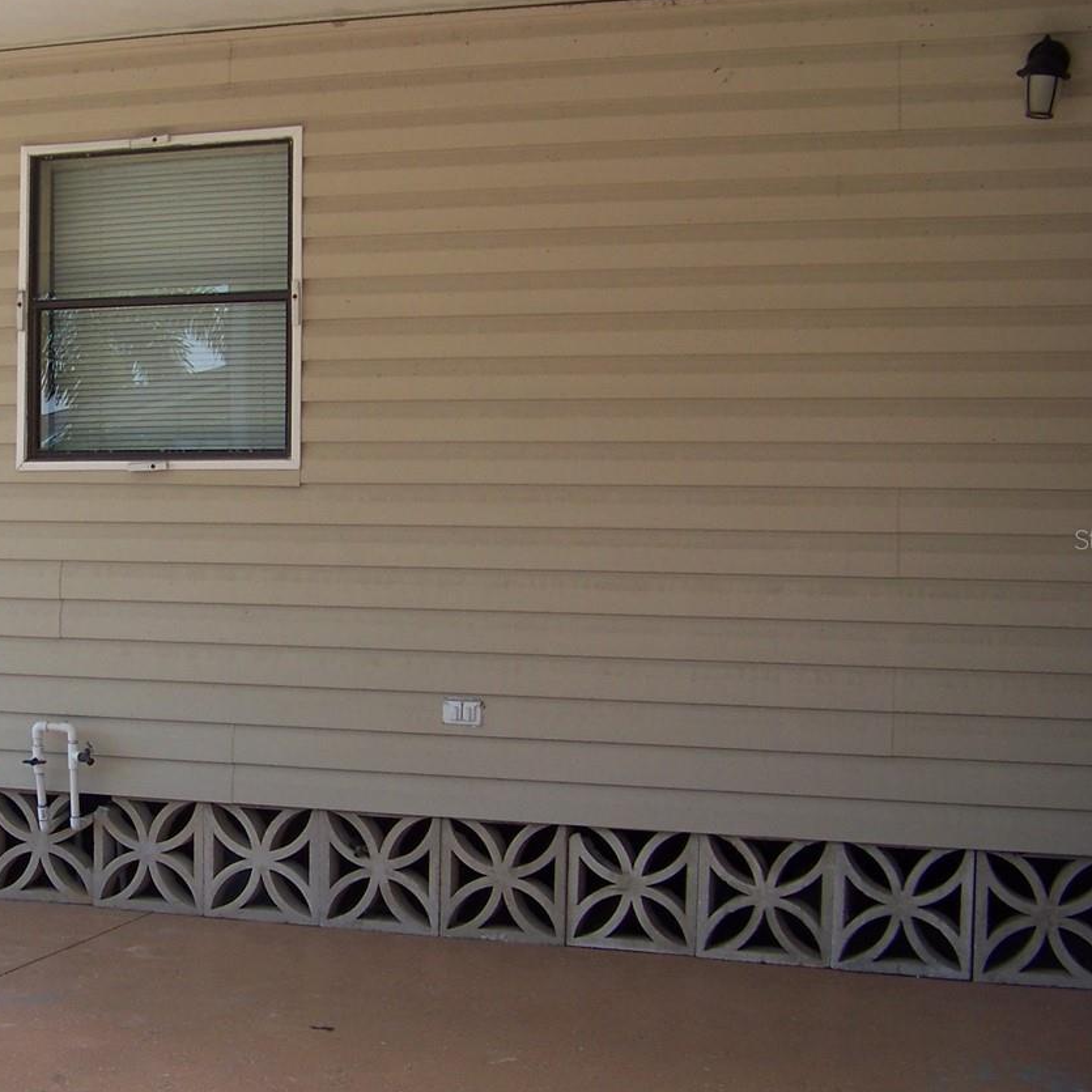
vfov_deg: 28.2
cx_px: 152
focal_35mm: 61
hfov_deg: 27.3
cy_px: 539
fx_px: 2177
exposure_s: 1/500
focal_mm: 5.85
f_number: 2.8
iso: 64
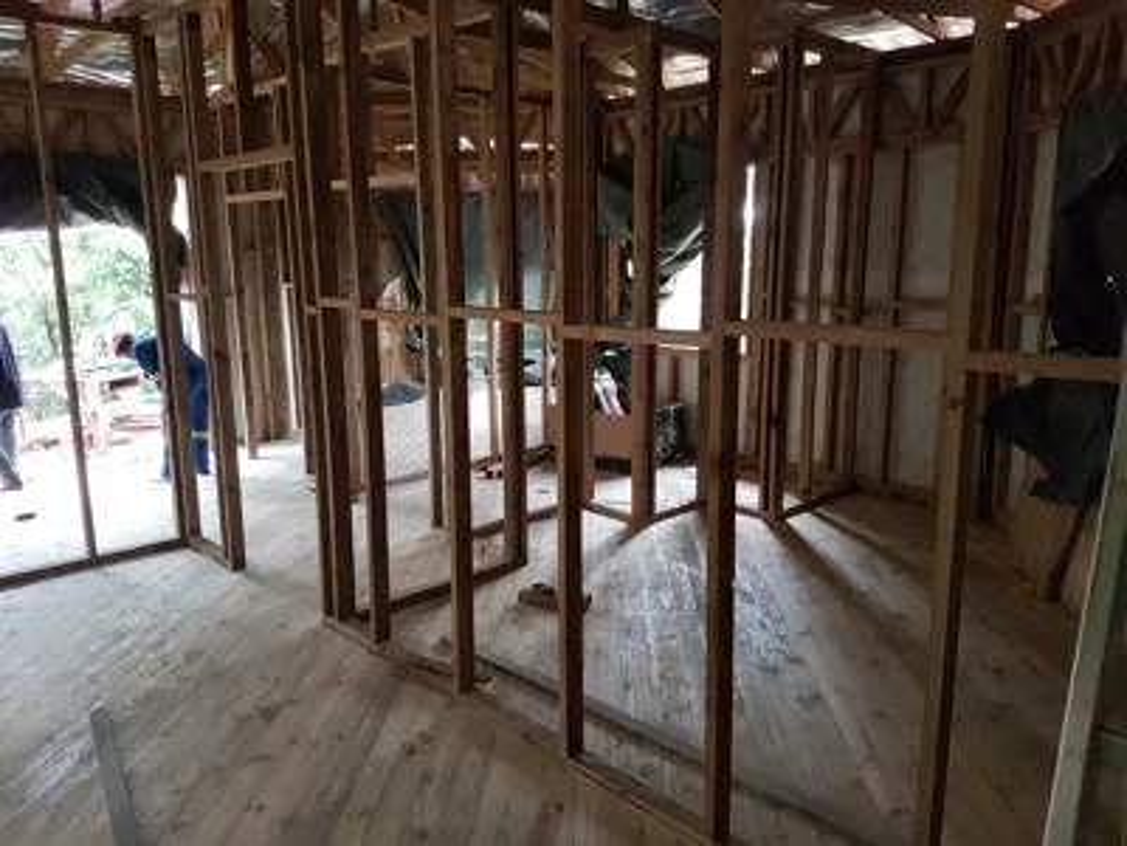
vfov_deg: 53.1
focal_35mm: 26
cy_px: 423
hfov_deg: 67.3
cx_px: 564
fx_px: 846
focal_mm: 4.2
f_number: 1.7
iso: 250
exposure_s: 1/25
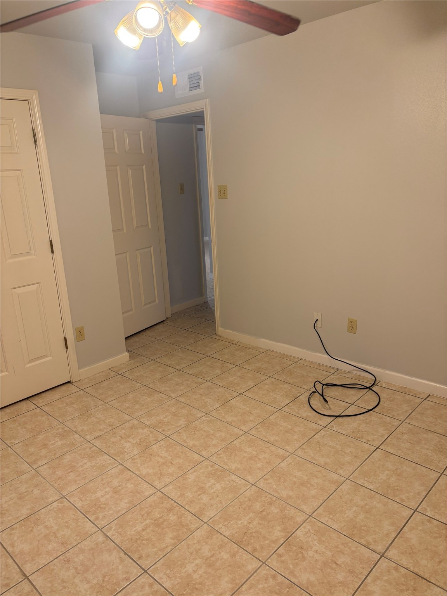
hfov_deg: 53.1
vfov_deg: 67.3
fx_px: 448
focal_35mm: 26
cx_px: 224
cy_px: 298
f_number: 1.6
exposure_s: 1/60
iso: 80
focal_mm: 5.96
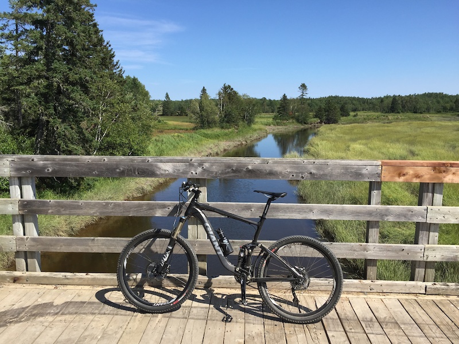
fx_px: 385
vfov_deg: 48.2
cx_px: 230
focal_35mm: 29
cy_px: 172
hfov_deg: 61.7
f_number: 2.2
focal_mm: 4.15
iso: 32
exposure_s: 1/1647
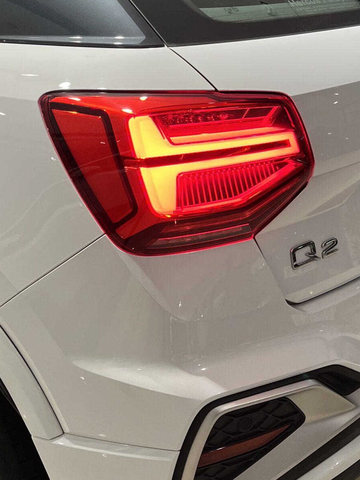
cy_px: 161
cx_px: 192
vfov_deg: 34.1
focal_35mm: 56
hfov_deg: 26.1
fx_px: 777
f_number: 1.6
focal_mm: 5.1
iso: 100
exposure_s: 1/100
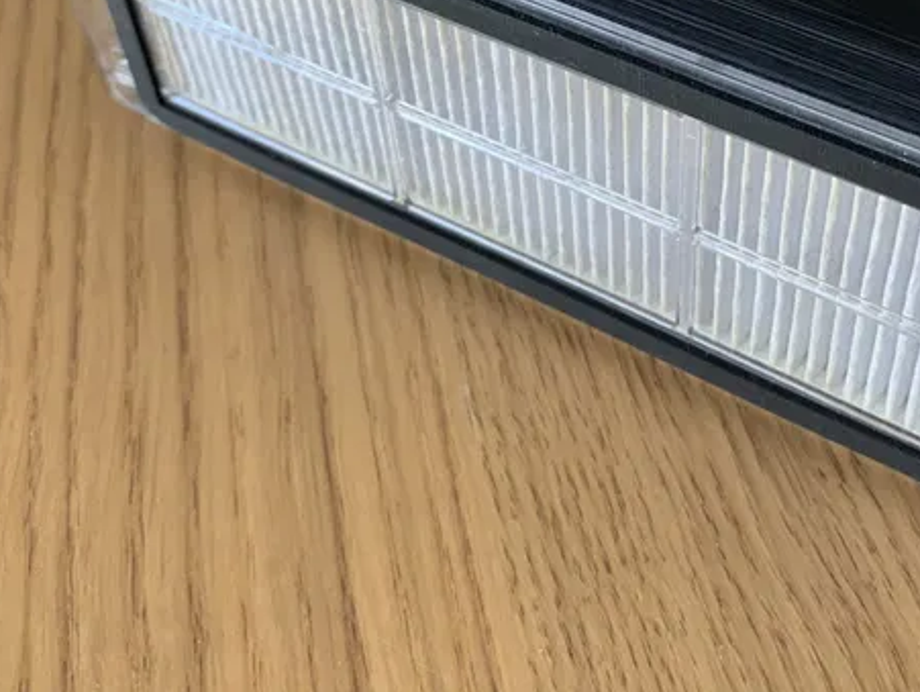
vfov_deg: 29.8
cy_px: 164
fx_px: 1277
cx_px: 680
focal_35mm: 48
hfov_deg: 38.7
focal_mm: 4.25
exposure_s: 1/60
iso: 200
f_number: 1.8
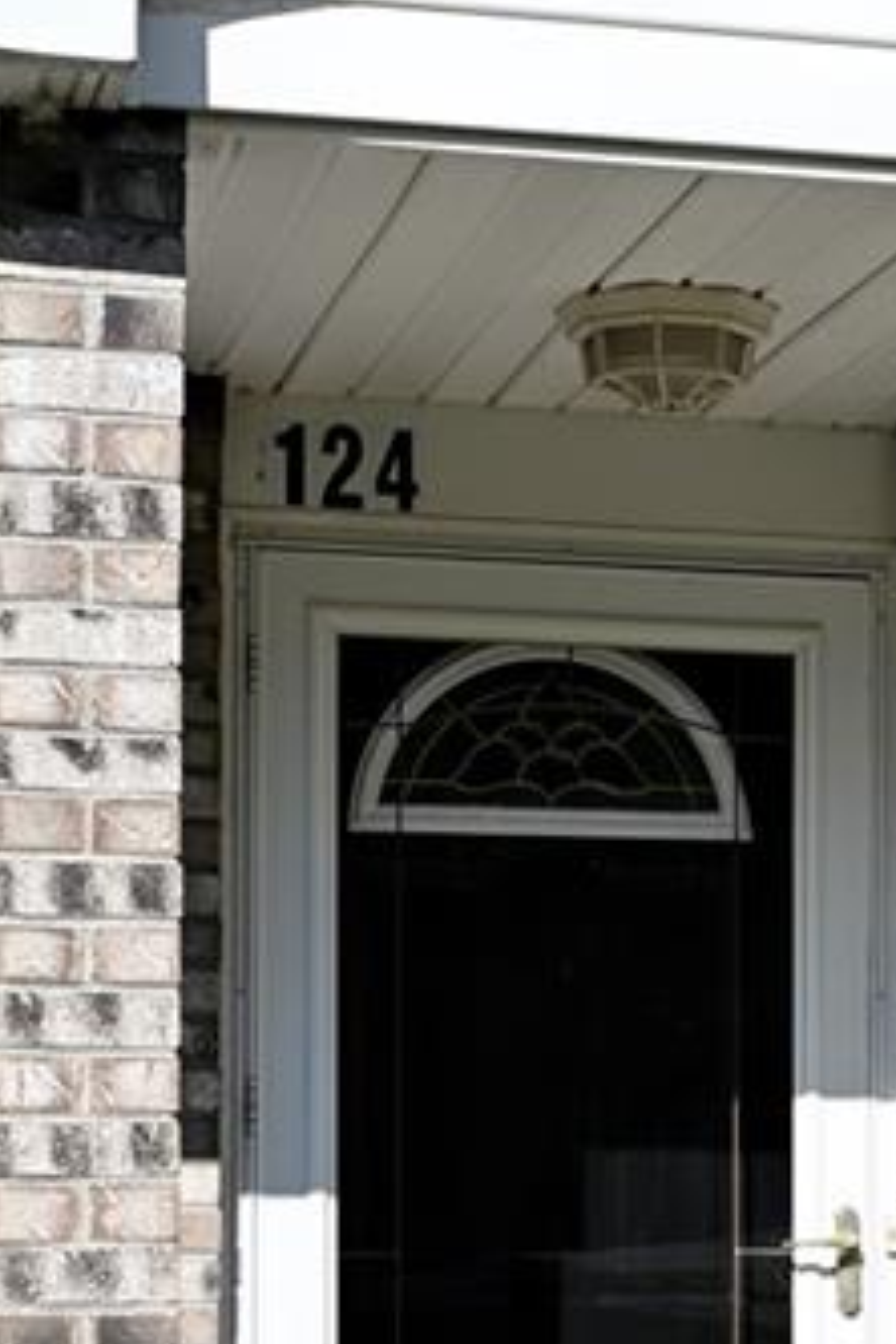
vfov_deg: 20.7
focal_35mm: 97
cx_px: 767
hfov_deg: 14.0
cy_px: 1118
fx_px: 3621
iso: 100
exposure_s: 1/200
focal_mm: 28
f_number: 8
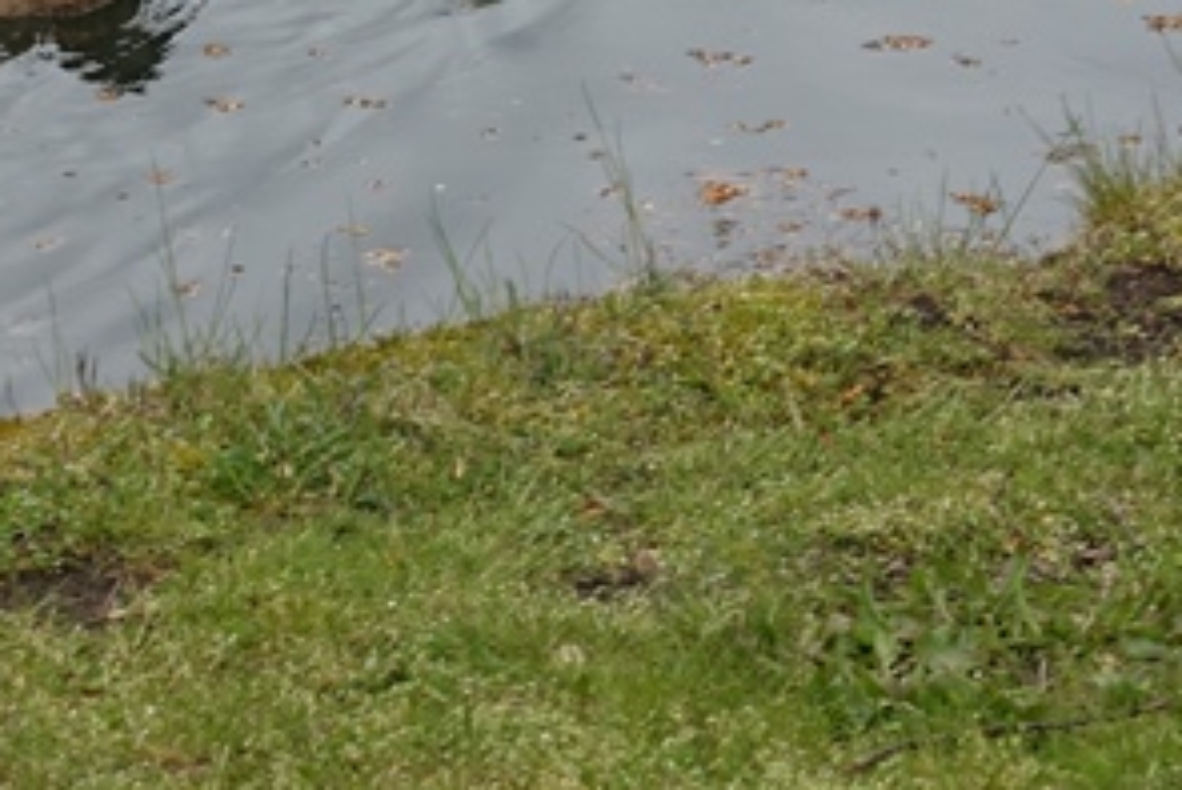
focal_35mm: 243
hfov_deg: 8.5
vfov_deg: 5.6
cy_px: -243
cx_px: 244
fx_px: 7982
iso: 125
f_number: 5.6
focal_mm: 25.7
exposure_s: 1/125
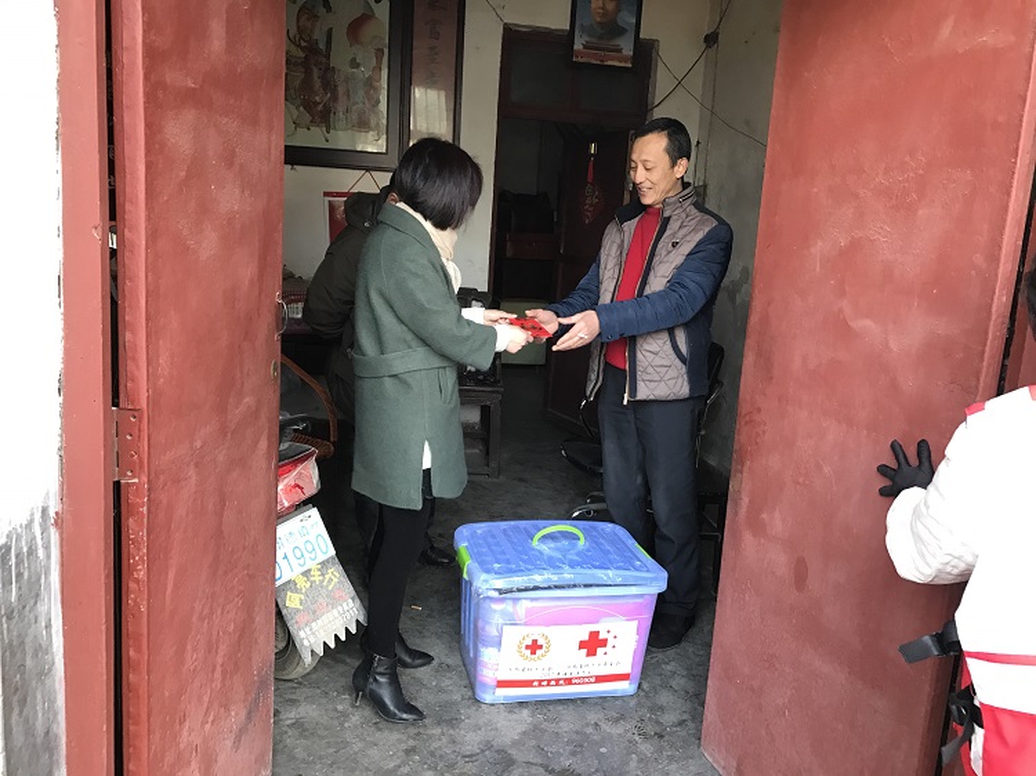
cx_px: 518
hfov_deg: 63.5
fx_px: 838
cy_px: 388
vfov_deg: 49.7
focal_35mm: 28
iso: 32
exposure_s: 1/25
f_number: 1.8
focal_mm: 3.99
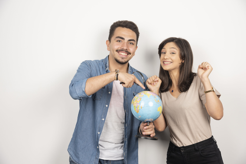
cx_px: 123
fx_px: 451
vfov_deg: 20.6
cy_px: 82
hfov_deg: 30.5
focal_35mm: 66
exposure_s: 1/100
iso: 200
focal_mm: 66
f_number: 8
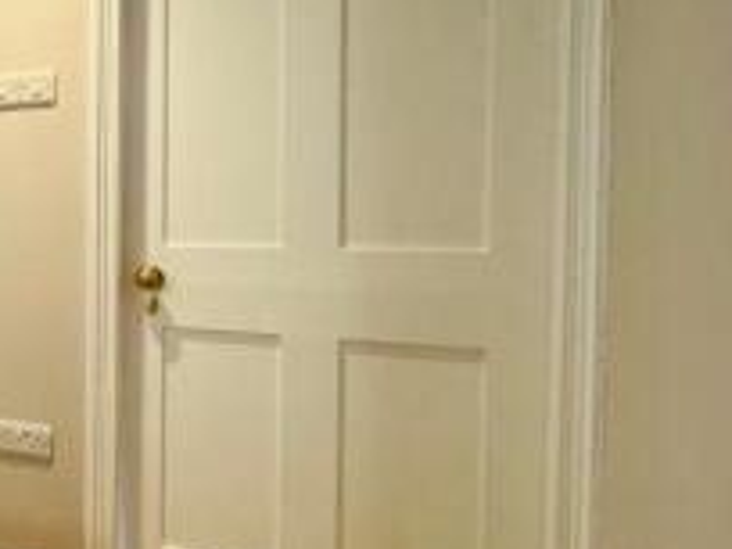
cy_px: 228
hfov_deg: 31.6
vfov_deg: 35.9
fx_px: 846
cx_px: -285
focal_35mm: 40
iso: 200
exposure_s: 1/100
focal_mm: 2.22
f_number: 2.2
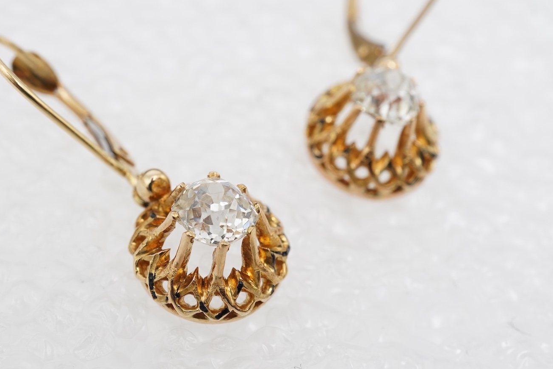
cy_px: 226
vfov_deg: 21.9
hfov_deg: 32.3
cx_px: 219
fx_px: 952
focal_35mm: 62
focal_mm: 30
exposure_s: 1/125
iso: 500
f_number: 18
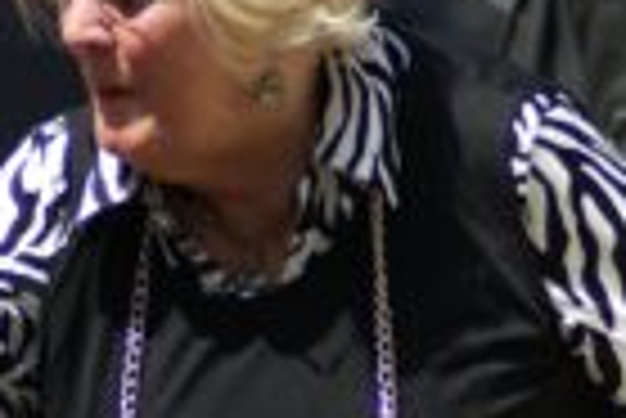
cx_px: 297
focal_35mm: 1299
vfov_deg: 1.1
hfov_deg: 1.6
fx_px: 22611
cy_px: 512
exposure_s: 1/500
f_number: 5.6
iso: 100
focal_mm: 200
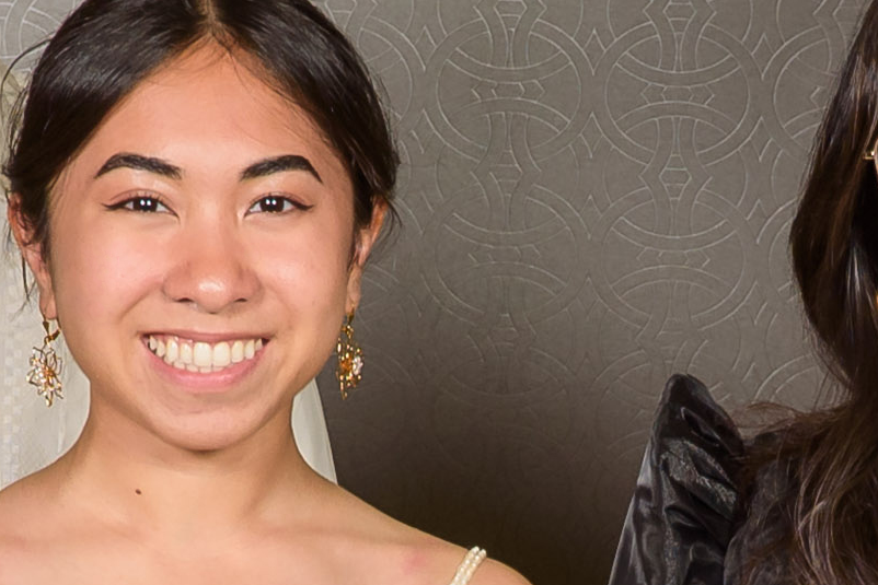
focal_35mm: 251
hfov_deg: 8.2
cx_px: 576
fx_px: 6122
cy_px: 1241
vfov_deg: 5.3
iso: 200
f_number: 8
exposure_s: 1/100
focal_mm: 34
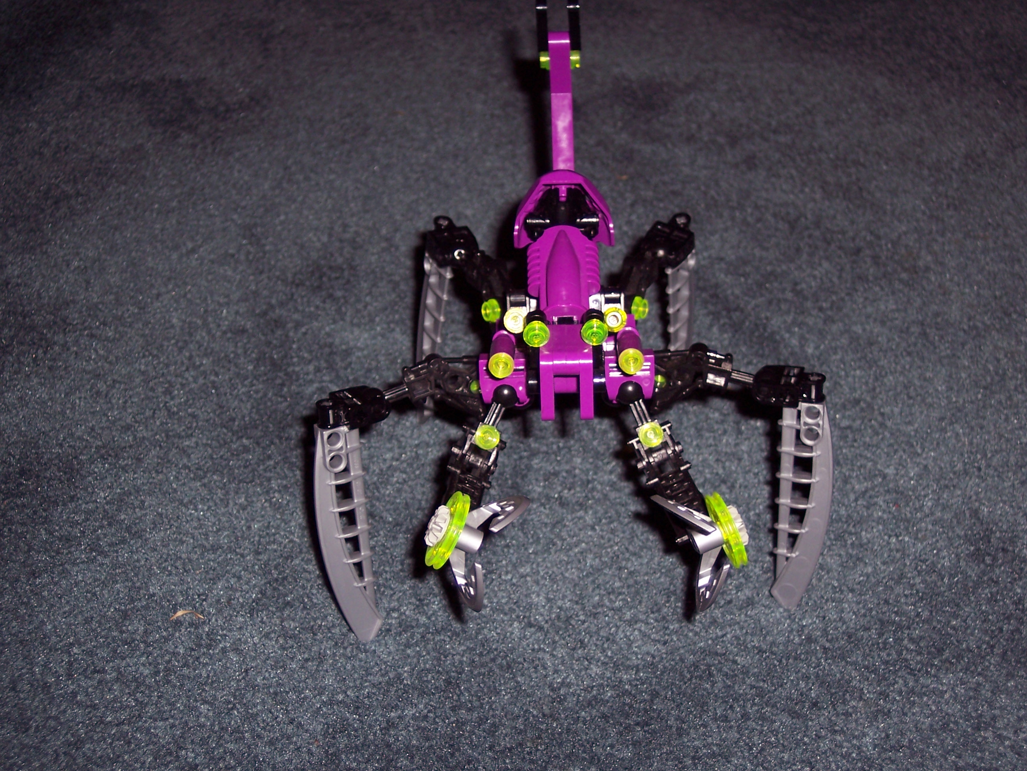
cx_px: 521
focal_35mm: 57
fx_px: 1691
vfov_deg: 25.7
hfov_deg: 33.8
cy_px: 373
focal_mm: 10.7
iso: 100
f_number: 3.4
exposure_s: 1/60
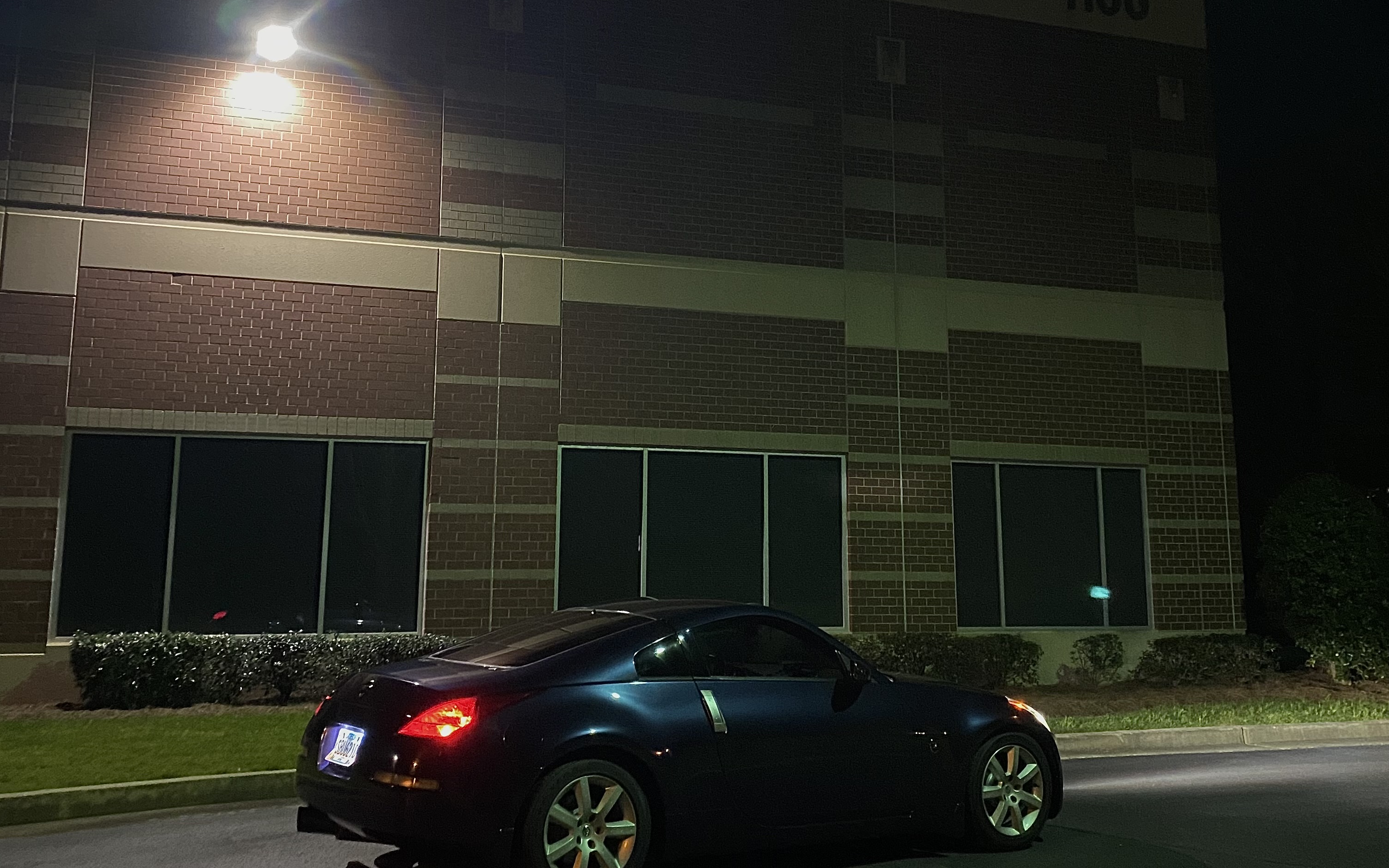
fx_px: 1401
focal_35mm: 37
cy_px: 306
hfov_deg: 52.7
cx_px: 691
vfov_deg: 34.2
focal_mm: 4.25
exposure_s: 1/30
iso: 1000
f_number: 1.8
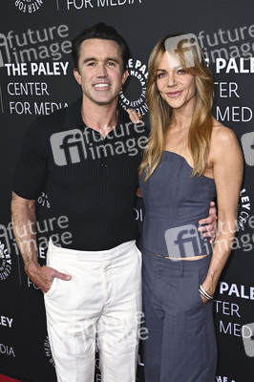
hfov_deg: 38.8
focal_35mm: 34
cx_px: 127
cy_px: 191
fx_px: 360
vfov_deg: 55.8
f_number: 5.6
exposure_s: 1/200
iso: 1250
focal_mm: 34
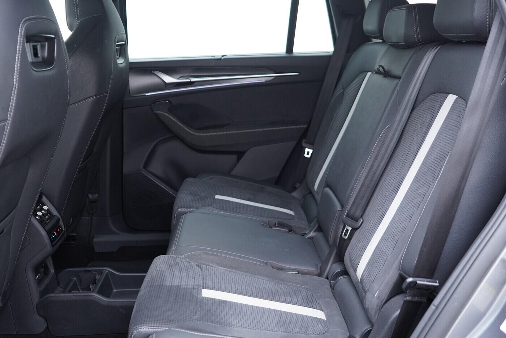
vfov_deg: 35.9
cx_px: 258
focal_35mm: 37
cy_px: 167
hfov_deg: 51.9
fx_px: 520
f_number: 2.8
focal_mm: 24
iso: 640
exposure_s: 1/40
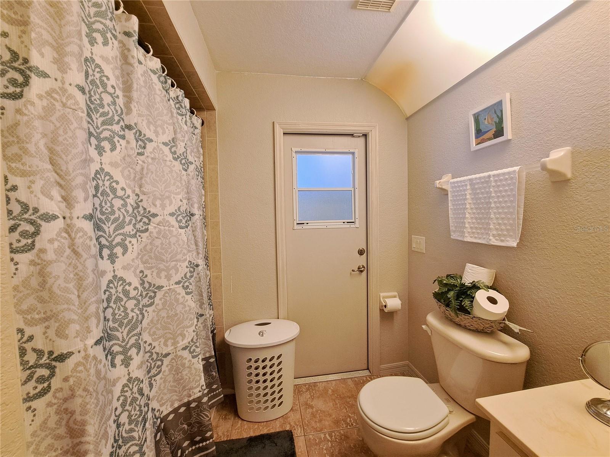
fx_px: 229
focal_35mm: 13
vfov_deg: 89.9
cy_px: 228
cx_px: 305
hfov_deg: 106.2
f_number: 2.2
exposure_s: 1/40
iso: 80
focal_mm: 1.74
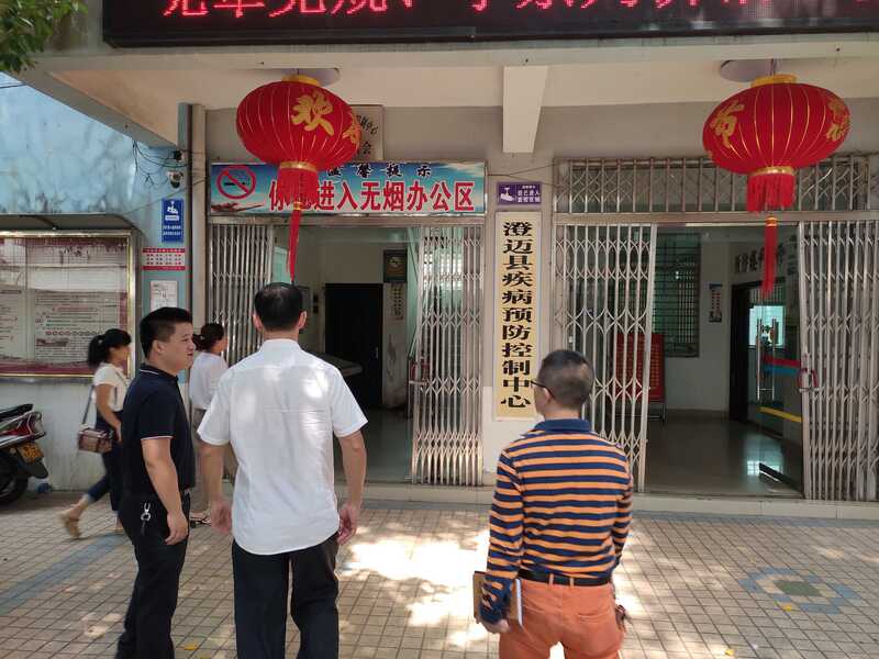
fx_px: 635
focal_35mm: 25
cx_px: 440
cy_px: 330
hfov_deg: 69.4
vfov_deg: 54.9
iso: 113
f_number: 1.79
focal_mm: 4.74
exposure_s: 1/60
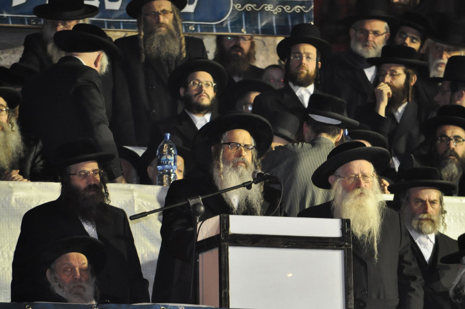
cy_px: 154
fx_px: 5417
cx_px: 232
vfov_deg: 3.3
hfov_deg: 4.9
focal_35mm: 420
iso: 2000
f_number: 5.6
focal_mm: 280
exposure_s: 1/60
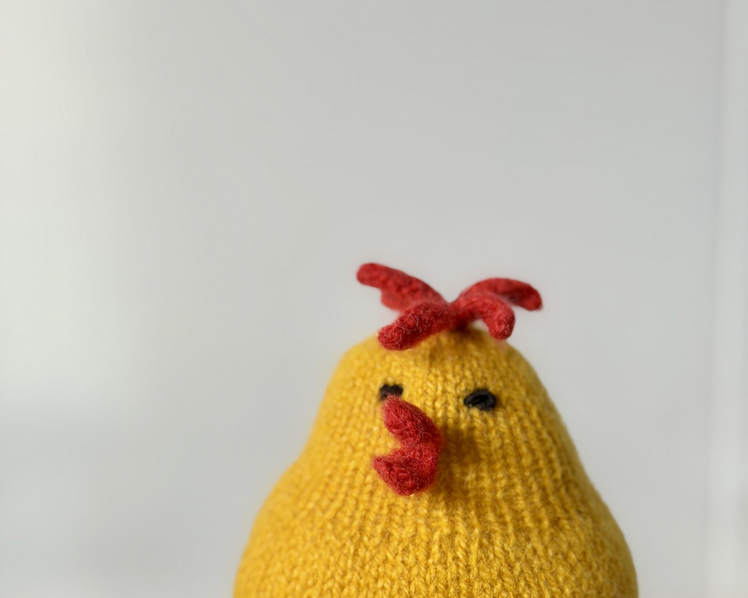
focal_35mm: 63
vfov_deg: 24.0
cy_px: 448
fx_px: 1395
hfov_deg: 30.0
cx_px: 377
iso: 64
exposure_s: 1/121
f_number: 1.78
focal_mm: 6.76
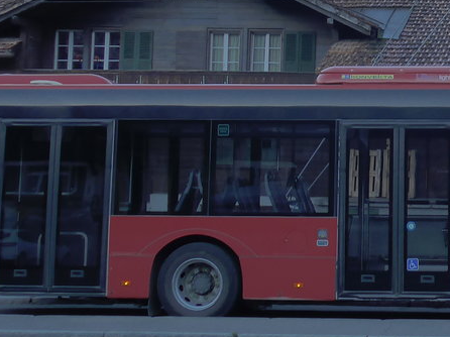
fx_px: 1364
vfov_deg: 13.9
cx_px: 450
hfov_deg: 18.3
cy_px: -3
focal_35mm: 105
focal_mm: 8
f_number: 2.8
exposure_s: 1/800
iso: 160
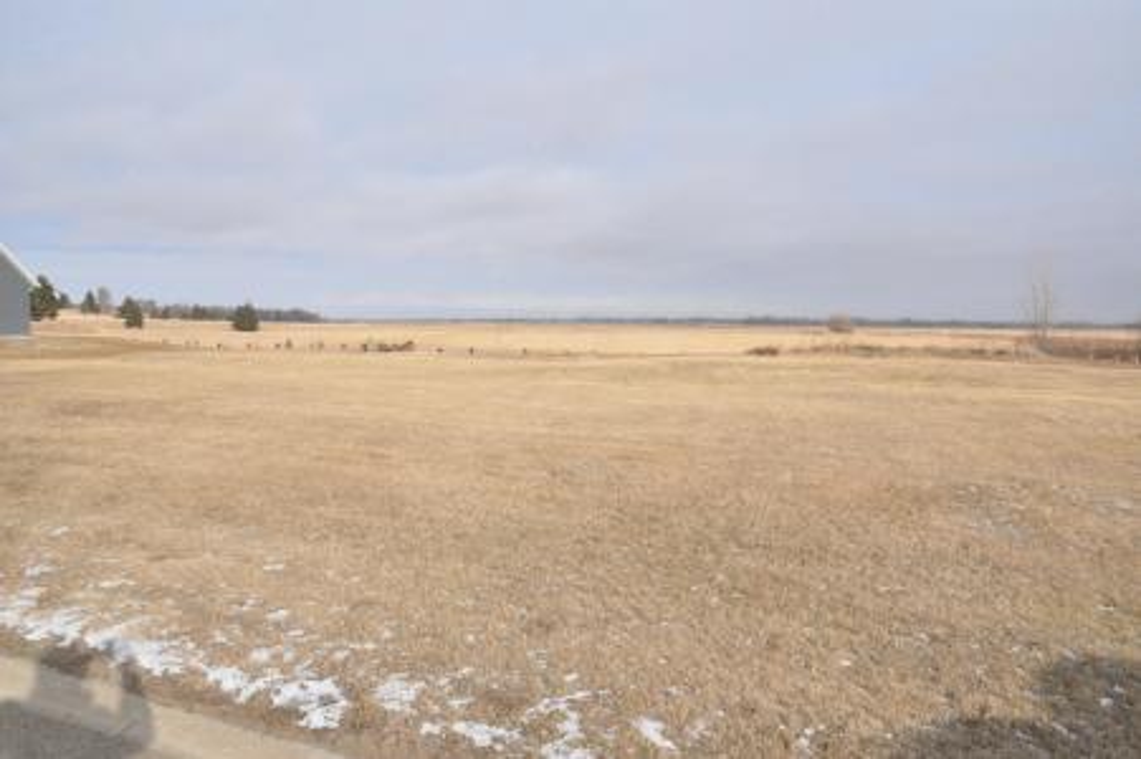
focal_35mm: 27
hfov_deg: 67.4
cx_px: 570
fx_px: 855
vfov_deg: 47.9
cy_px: 380
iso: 2500
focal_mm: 18
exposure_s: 1/1250
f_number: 18
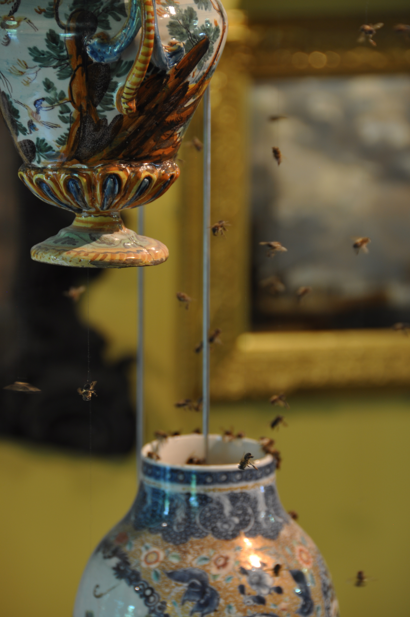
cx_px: 205
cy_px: 308
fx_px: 3853
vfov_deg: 9.2
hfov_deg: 6.1
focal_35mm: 225
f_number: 5.6
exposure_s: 1/1.3
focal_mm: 150
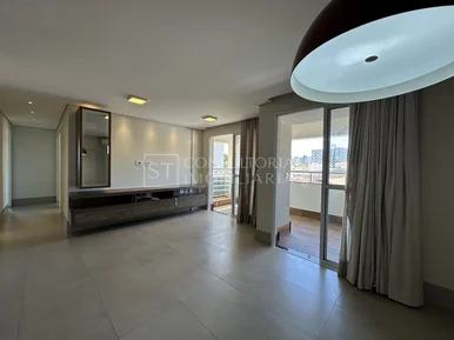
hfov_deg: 102.1
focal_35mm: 14
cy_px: 170
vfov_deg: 85.6
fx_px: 184
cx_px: 227
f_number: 2.2
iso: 50
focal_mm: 2.22
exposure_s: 1/120
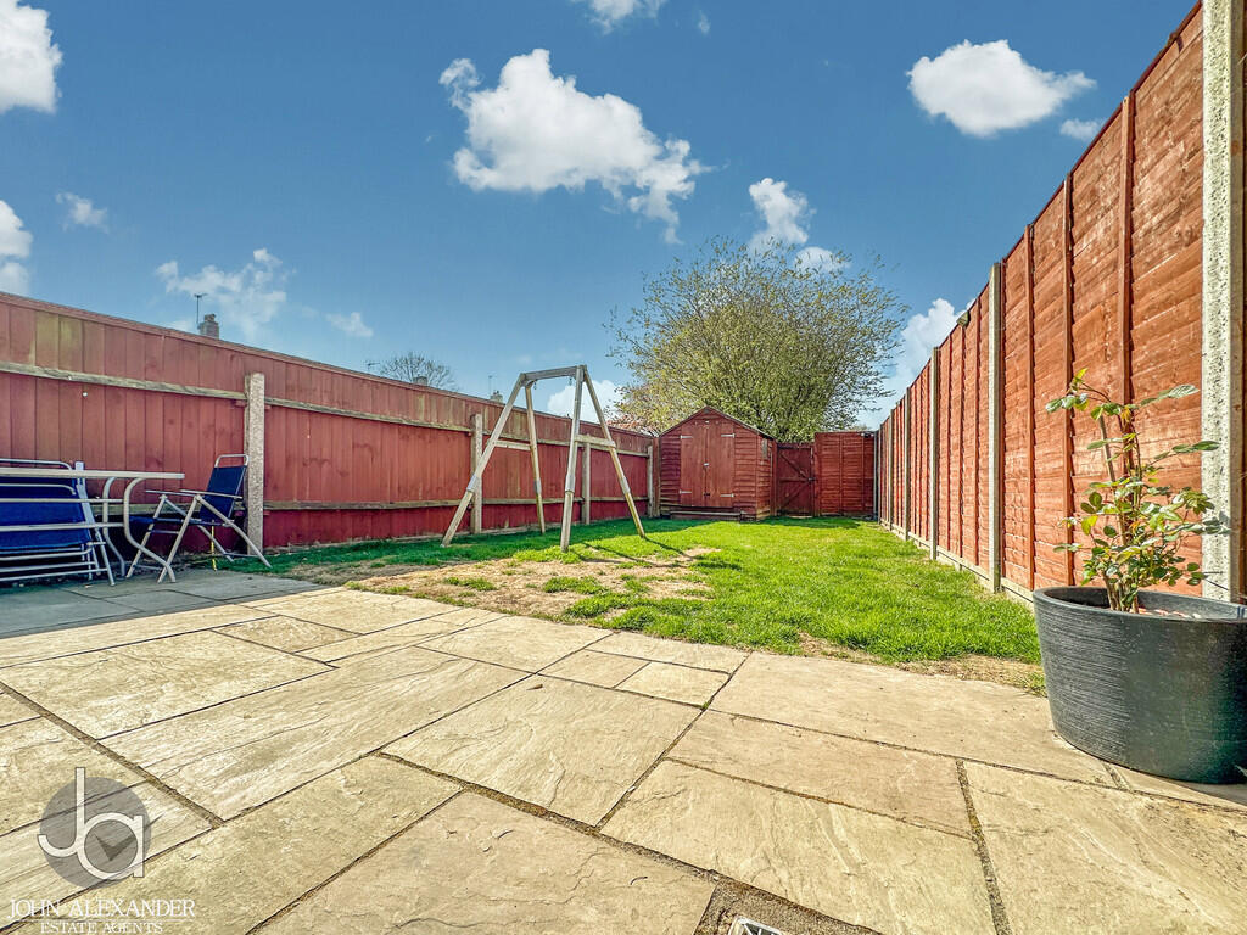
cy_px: 468
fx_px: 504
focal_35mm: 14
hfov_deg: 102.1
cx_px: 624
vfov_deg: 85.7
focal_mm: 2.22
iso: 40
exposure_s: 1/1500
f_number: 2.2
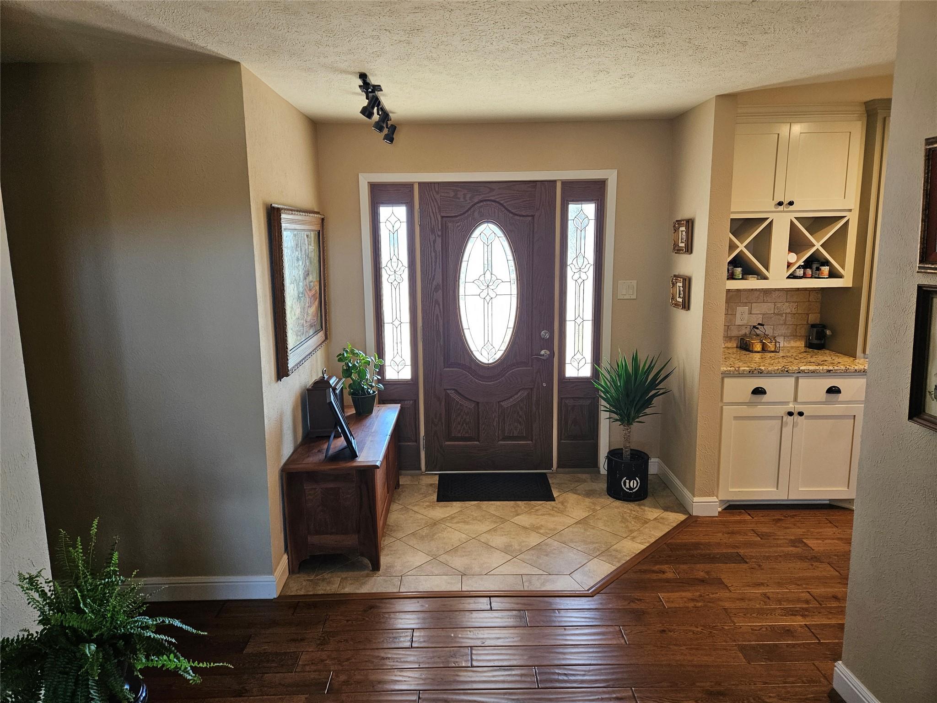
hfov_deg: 73.9
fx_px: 623
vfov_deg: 58.9
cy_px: 352
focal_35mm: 23
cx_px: 468
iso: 200
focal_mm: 5.4
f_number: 1.8
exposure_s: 1/120
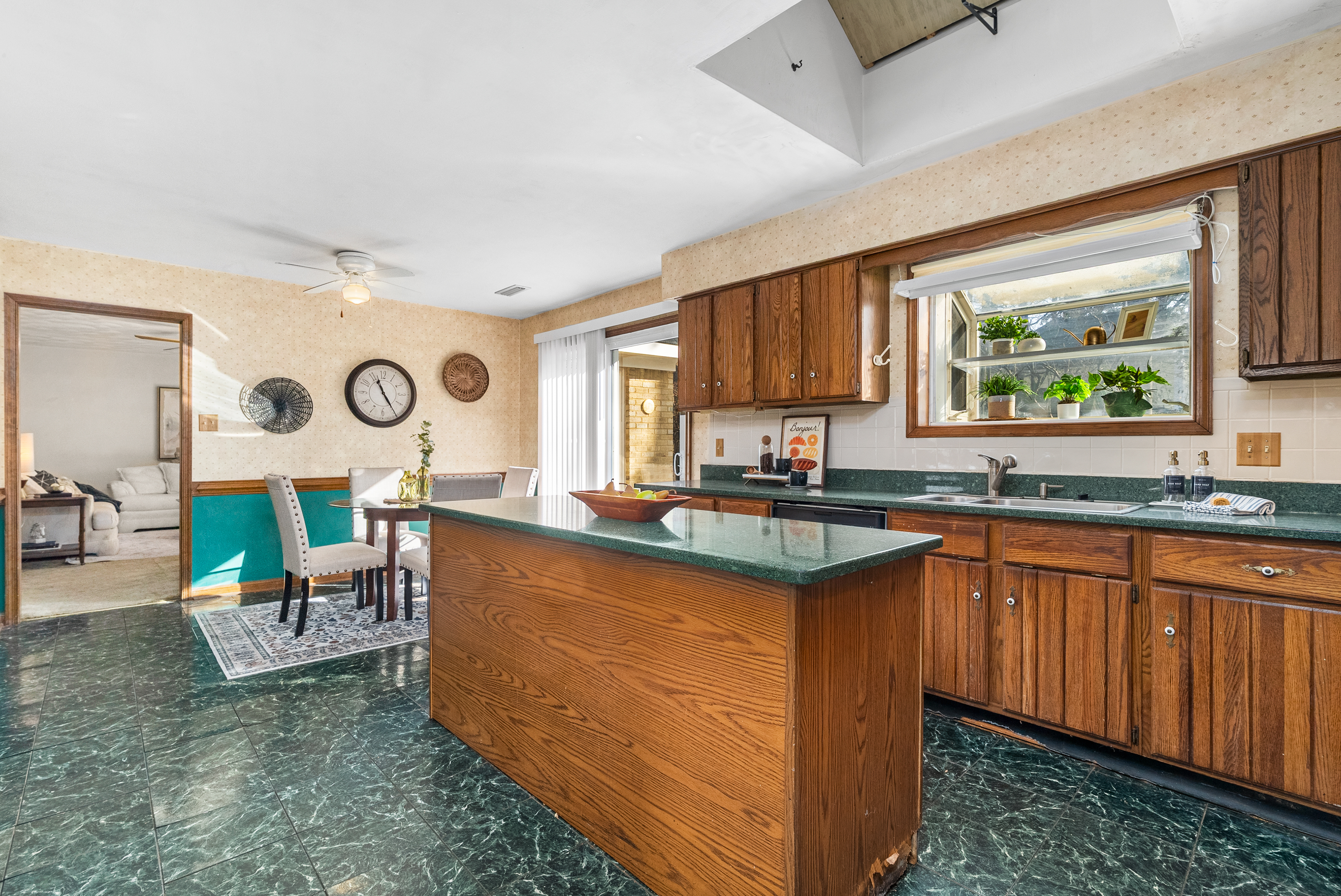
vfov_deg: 73.9
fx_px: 596
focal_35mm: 16
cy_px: 448
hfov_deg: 96.7
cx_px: 670
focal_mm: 16
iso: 200
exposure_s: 1/160
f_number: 9
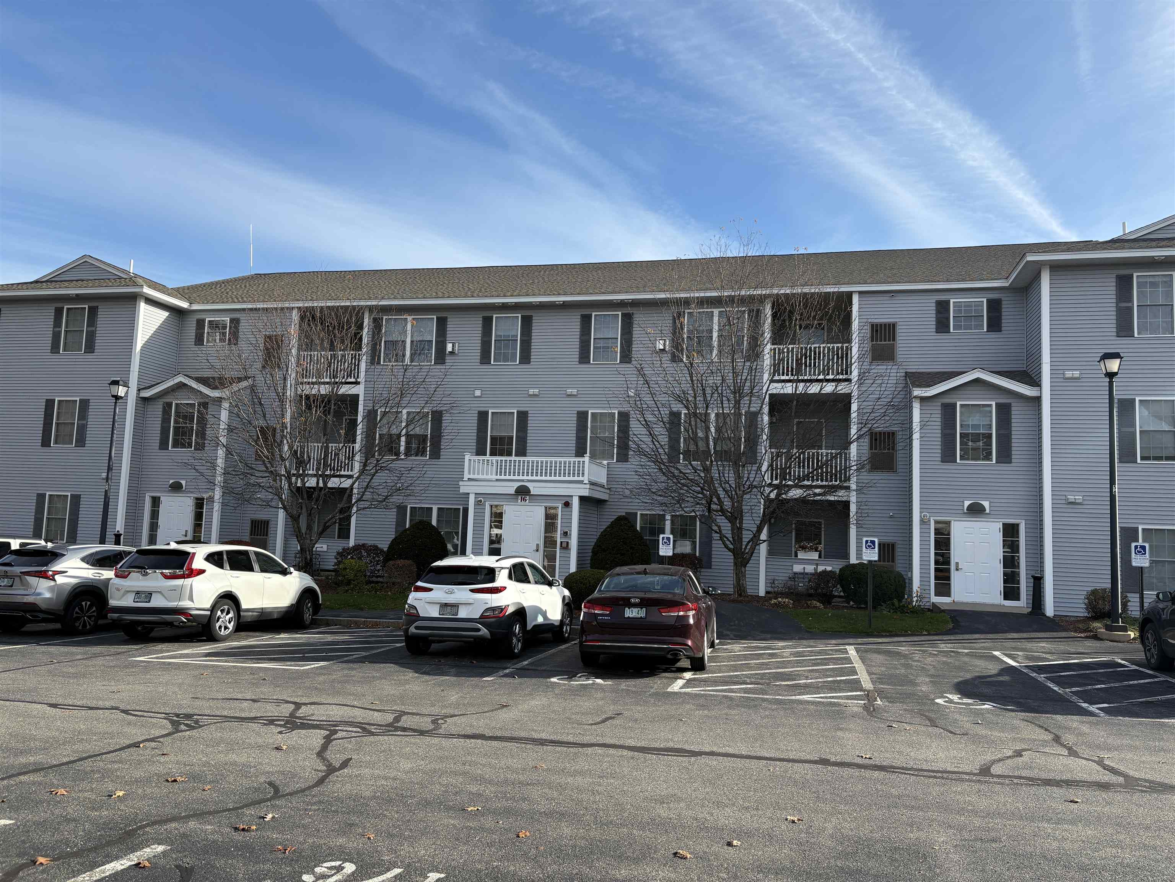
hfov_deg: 67.3
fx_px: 883
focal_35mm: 26
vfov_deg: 53.1
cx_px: 588
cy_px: 441
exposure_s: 1/2012
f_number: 1.6
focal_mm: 5.96
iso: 50
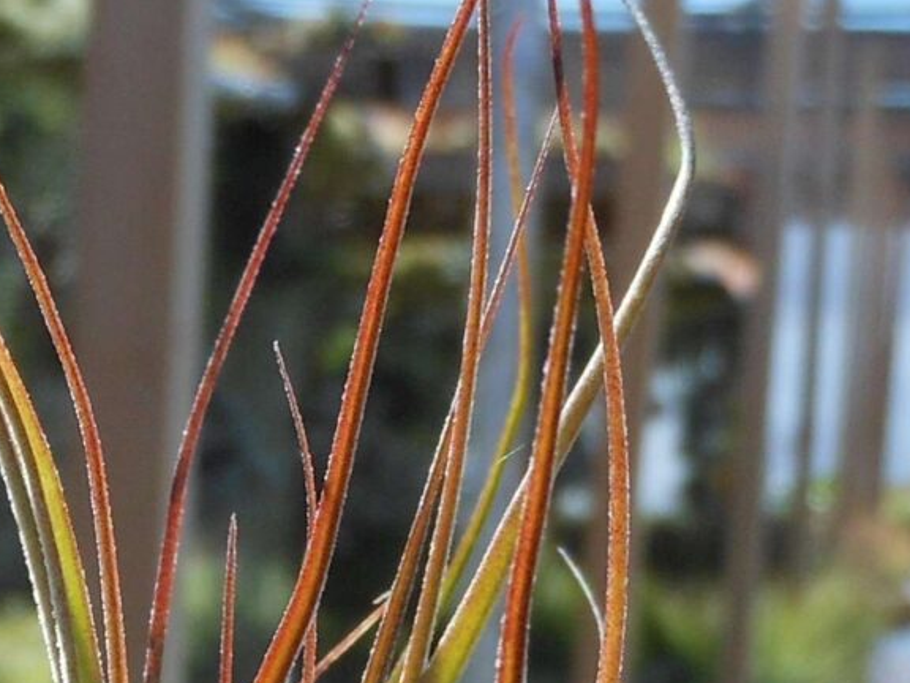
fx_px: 5258
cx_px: -101
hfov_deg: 9.8
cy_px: 1338
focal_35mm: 200
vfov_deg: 7.2
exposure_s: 1/100
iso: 80
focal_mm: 8.1
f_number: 4.6
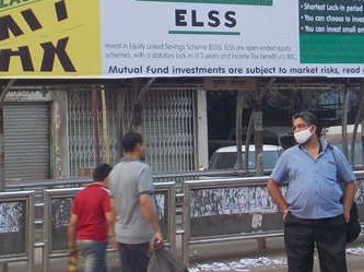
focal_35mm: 117
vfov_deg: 12.6
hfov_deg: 16.8
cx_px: 185
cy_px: 84
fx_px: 1229
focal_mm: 5.2
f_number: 3.7
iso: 125
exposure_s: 1/40
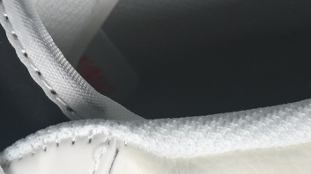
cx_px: -44
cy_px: 652
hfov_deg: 3.5
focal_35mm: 620
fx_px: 5109
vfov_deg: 1.9
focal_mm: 50
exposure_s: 1/100
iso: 160
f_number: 7.1
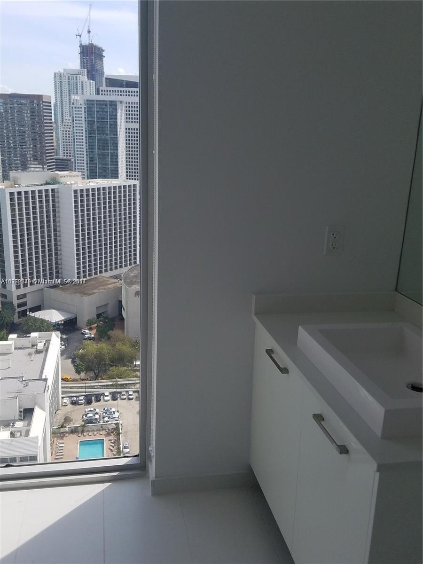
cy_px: 282
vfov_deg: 67.3
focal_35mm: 26
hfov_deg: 53.1
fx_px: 424
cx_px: 212
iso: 50
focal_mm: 4.2
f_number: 1.7
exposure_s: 1/1052
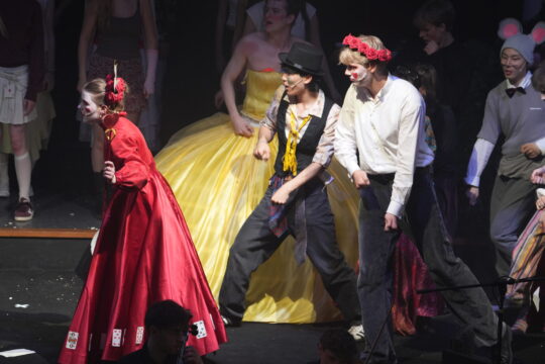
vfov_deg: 6.9
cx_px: 272
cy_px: 182
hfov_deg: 10.3
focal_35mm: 200
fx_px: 3028
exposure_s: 1/125
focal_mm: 200
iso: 2000
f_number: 5.6
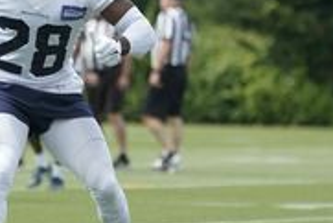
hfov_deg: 3.1
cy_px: 93
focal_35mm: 658
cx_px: 88
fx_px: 6091
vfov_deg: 2.1
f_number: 6.3
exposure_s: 1/2500
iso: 1600
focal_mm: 297
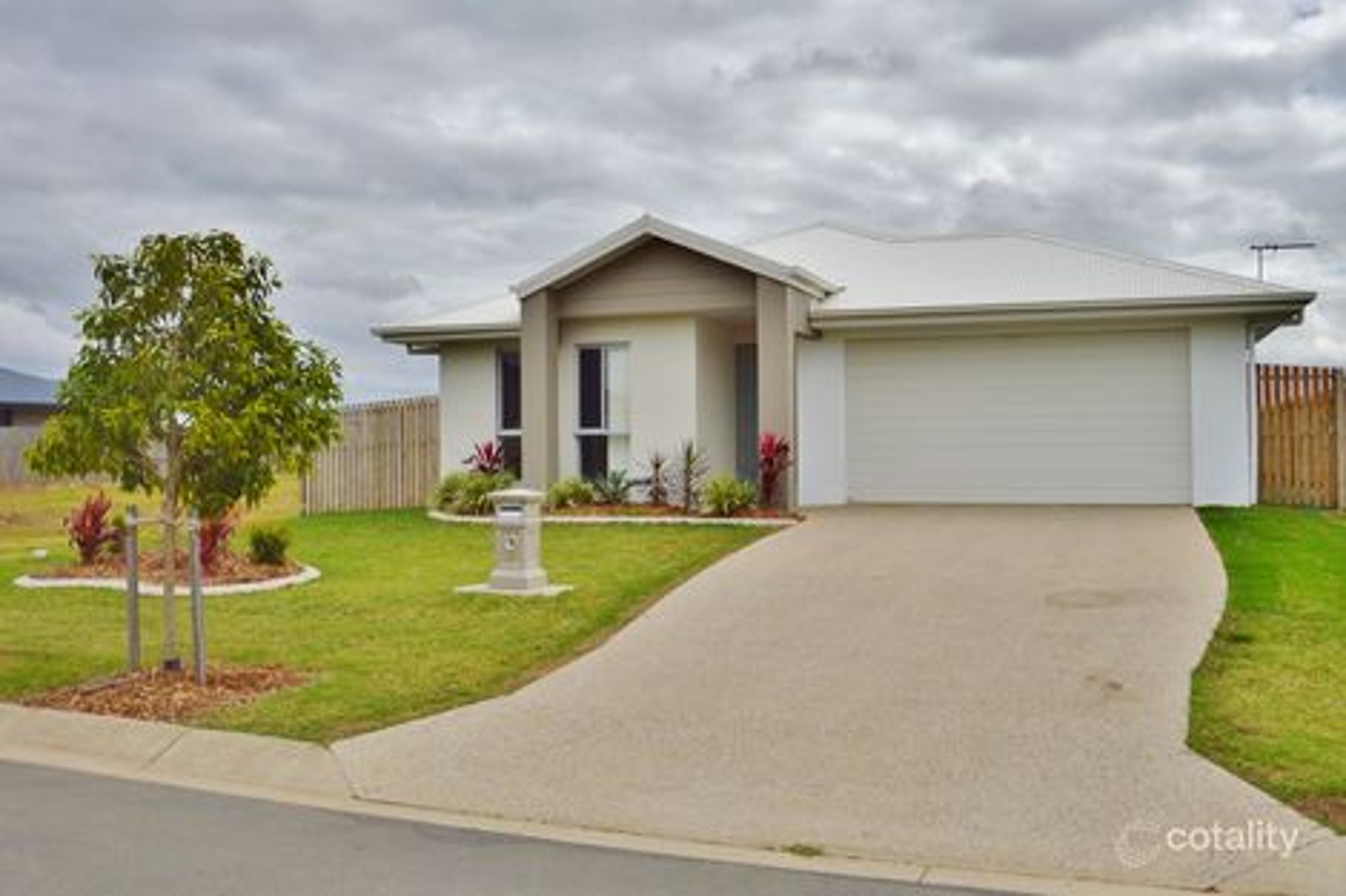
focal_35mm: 27
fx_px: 1009
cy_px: 448
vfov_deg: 47.9
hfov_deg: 67.4
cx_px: 673
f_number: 3.5
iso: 100
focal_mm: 18
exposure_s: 1/4000
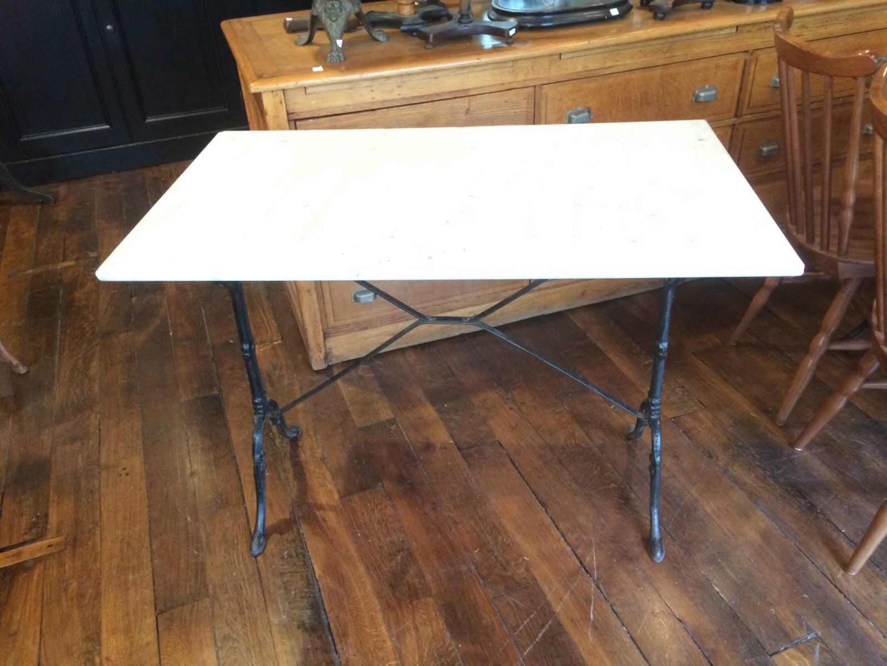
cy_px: 333
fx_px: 743
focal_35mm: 29
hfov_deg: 61.7
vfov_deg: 48.2
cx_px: 444
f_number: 2.2
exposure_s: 1/17
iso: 320
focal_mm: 4.15
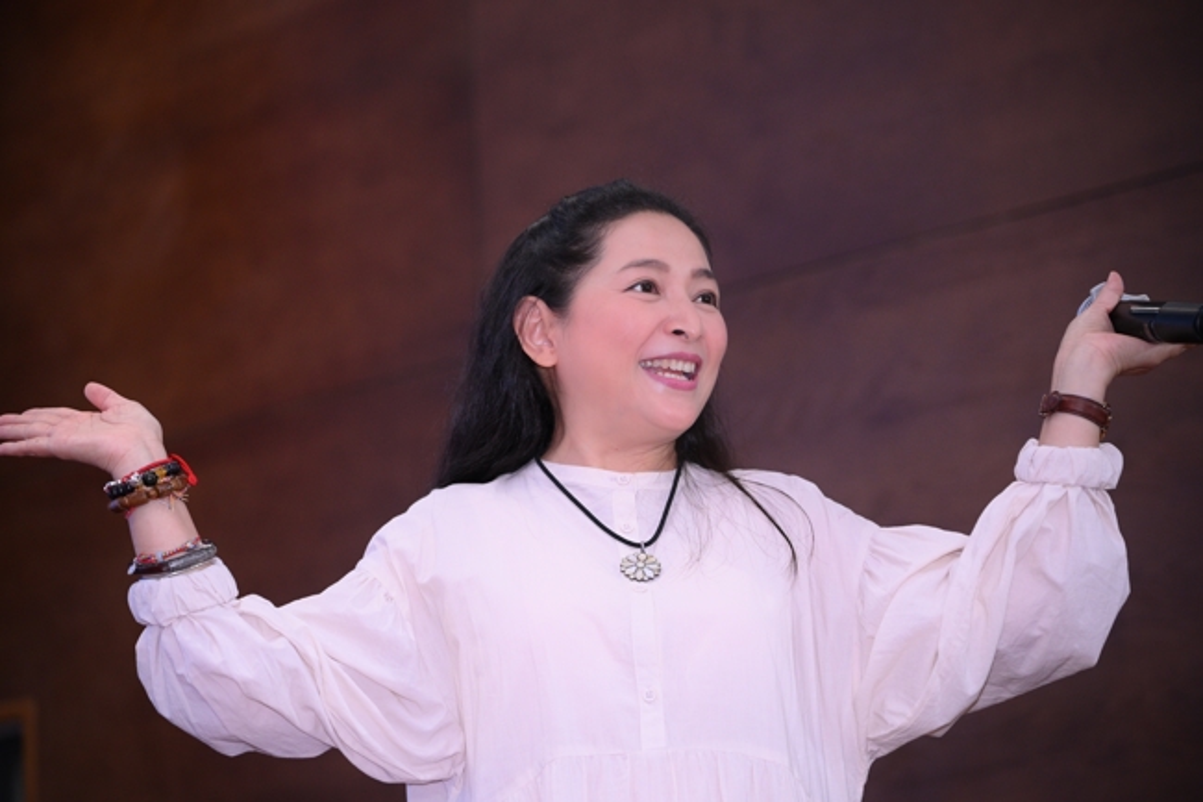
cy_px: 401
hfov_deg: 18.6
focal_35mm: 110
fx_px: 3675
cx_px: 602
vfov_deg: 12.4
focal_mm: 110
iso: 2000
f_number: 4
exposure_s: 1/160
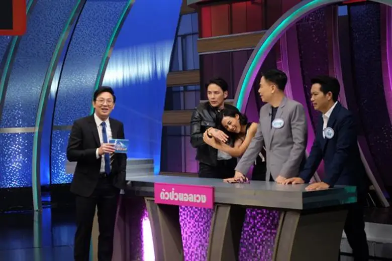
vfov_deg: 16.5
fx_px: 904
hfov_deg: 24.5
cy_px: 130
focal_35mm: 83
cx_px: 196
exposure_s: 1/320
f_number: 4
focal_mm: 55
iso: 1000
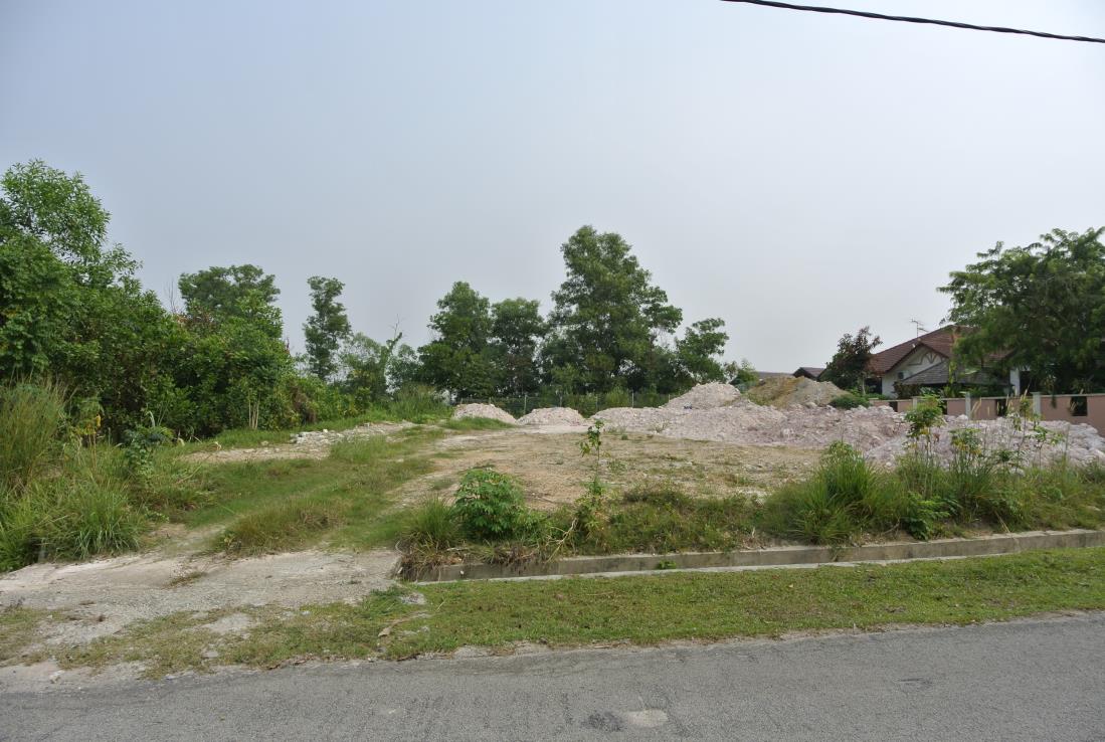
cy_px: 371
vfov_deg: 67.6
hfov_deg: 89.9
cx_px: 552
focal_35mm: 18
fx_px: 554
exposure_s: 1/500
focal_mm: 6.7
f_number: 5.6
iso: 100
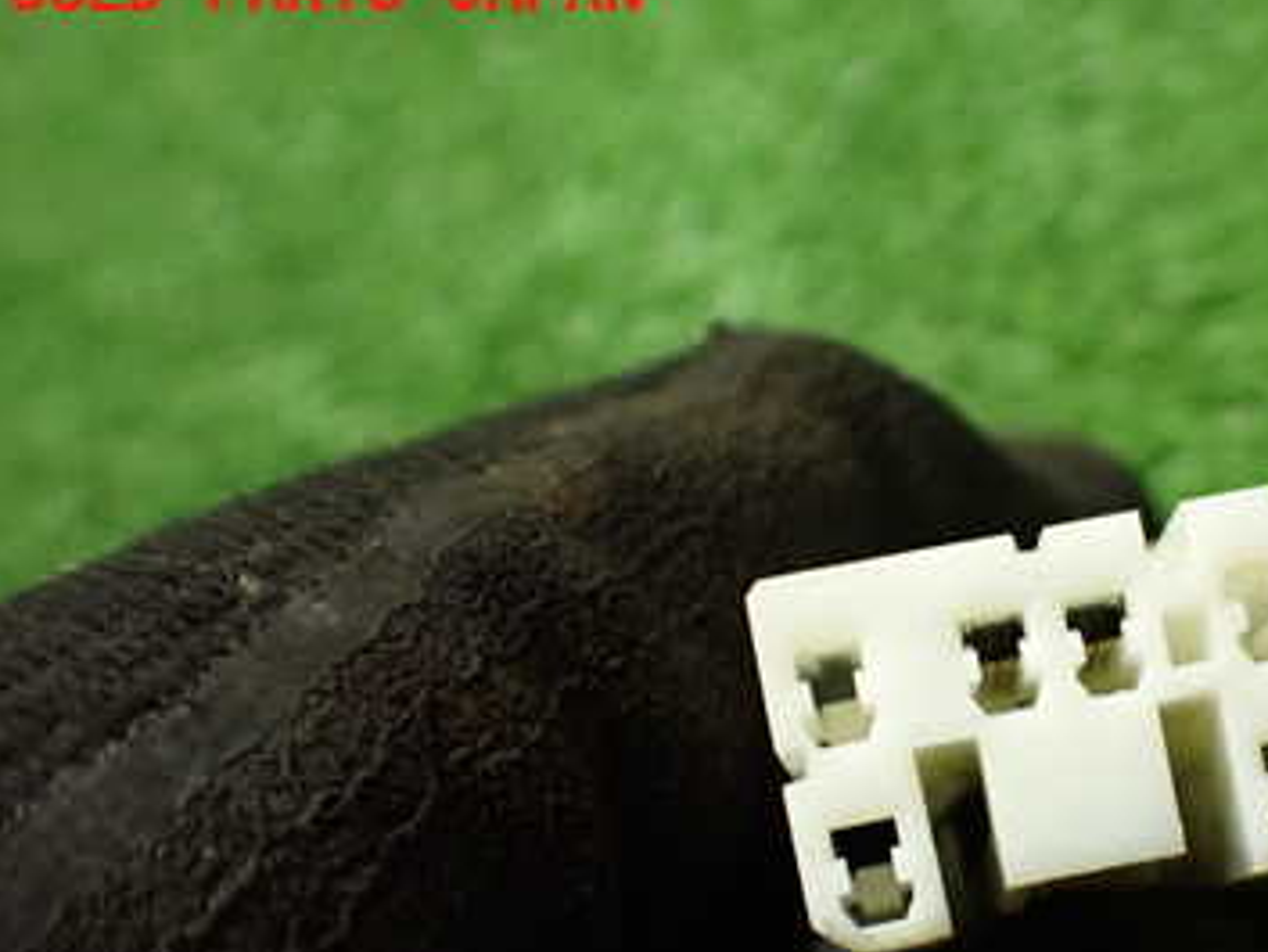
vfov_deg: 28.0
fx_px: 1869
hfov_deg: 35.9
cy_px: 751
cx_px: 1067
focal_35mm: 51
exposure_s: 1/125
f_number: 2.3
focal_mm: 5.4
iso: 800
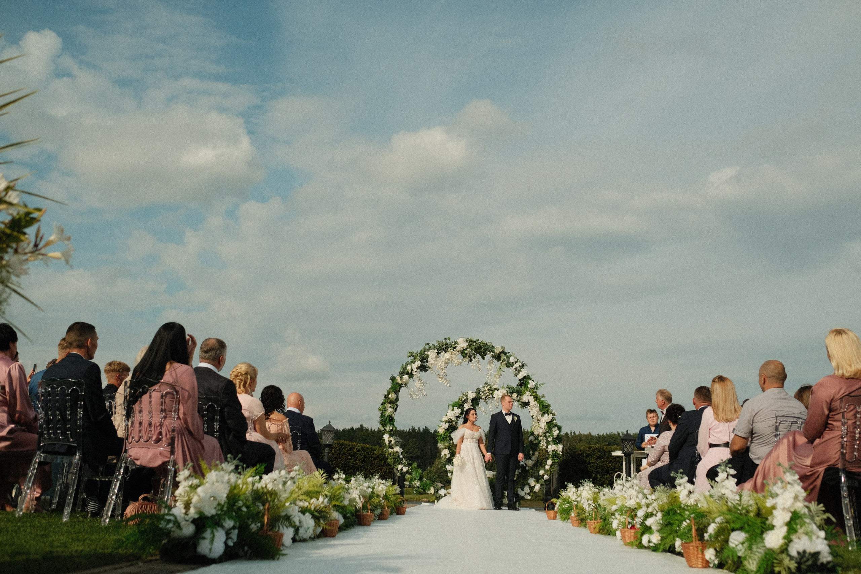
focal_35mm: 35
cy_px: 287
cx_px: 430
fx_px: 837
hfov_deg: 54.4
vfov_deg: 37.9
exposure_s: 1/14000
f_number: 2.8
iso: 640
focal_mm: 23
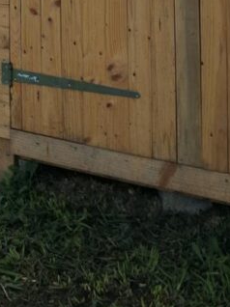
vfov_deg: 19.2
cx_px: 72
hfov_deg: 16.9
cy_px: -179
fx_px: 772
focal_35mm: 87
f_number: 1.8
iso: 50
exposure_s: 1/976
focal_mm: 4
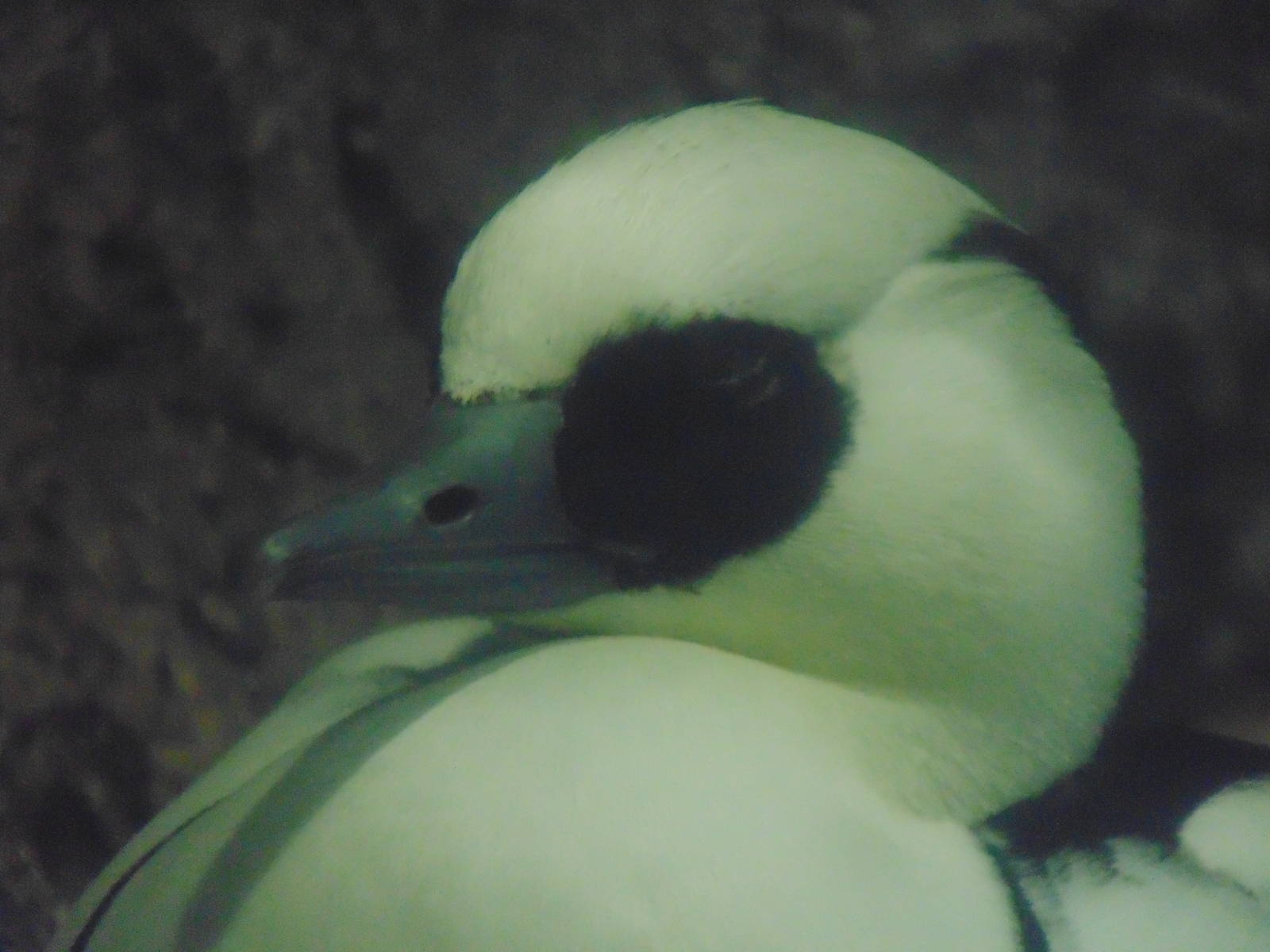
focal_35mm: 487
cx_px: 635
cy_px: 476
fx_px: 17867
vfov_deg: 3.1
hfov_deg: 4.1
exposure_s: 1/50
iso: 800
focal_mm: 87.3
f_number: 5.9
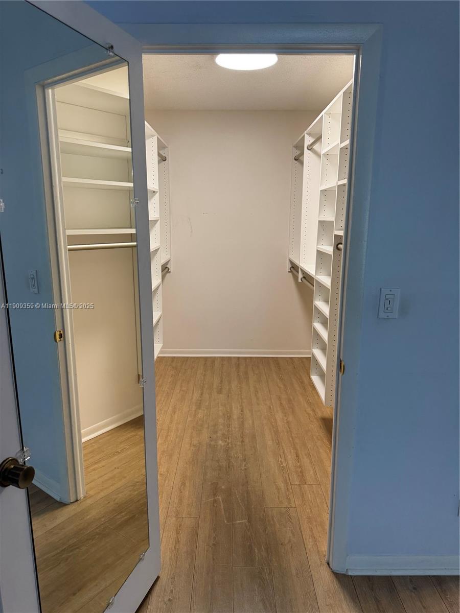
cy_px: 306
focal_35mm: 24
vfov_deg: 71.6
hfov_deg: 56.8
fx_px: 425
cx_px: 230
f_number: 1.78
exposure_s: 1/120
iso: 160
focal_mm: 6.76
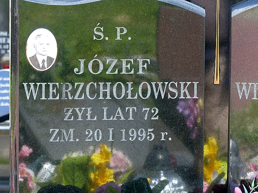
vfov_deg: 8.0
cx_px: 129
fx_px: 1386
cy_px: 96
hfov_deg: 10.6
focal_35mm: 186
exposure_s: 1/125
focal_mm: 33.5
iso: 100
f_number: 3.5
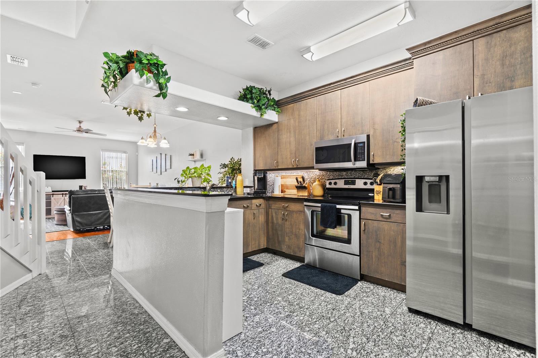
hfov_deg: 100.4
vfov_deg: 77.3
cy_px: 179
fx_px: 224
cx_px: 269
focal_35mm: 15
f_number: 8
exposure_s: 1/2
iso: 250
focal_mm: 10
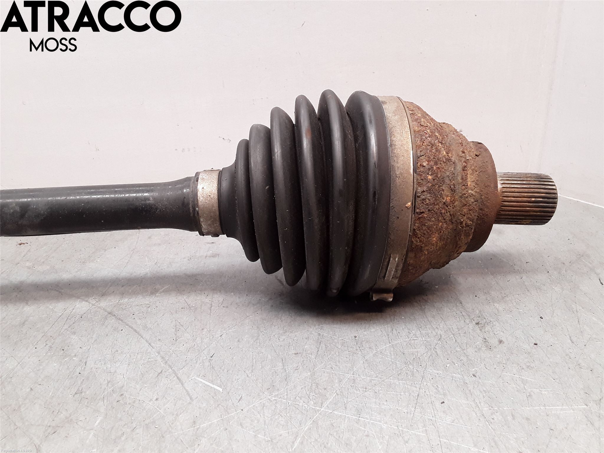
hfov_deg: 63.4
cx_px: 302
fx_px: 489
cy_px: 226
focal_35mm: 28
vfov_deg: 49.7
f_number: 1.9
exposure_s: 1/50
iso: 64
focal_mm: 2.91
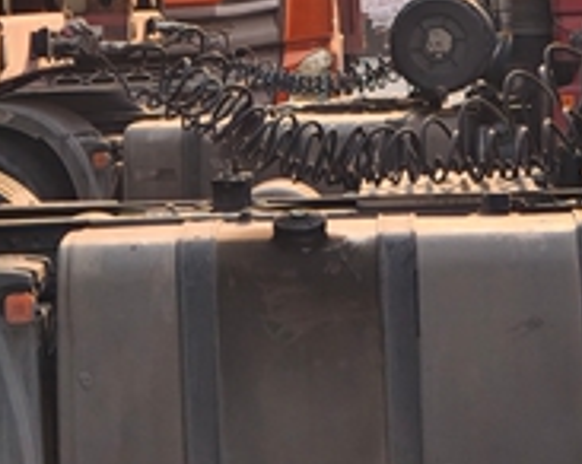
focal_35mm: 256
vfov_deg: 5.9
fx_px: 4405
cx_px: 280
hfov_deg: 7.6
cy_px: -461
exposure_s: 1/429
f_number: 2
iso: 50
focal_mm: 9
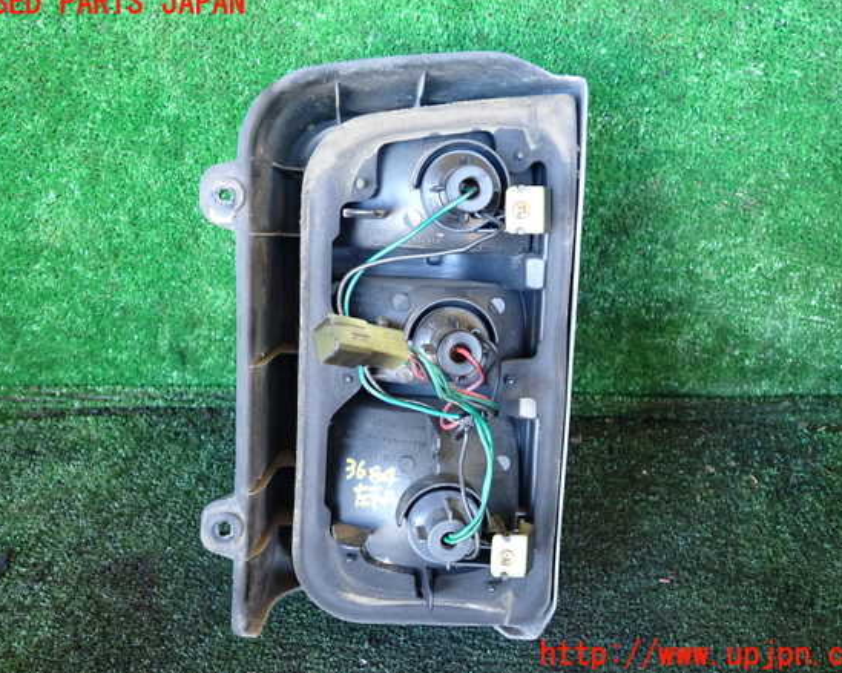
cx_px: 426
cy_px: 330
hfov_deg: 55.7
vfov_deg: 45.8
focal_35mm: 32
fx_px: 797
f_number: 2.3
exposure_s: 1/30
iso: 400
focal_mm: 5.4
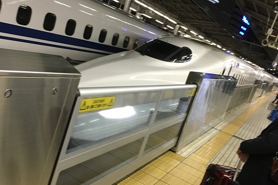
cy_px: 93
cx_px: 140
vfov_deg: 32.7
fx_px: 317
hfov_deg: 47.4
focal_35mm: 41
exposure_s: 1/24
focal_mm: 4.15
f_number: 2.2
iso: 200
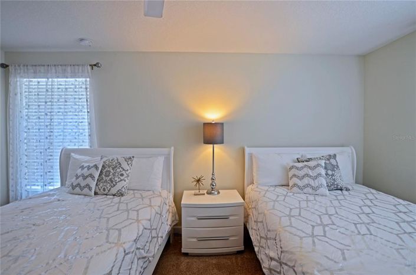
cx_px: 208
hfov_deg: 100.5
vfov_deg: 77.0
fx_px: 173
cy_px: 138
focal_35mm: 15
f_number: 4
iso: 160
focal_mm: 10
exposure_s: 1/30
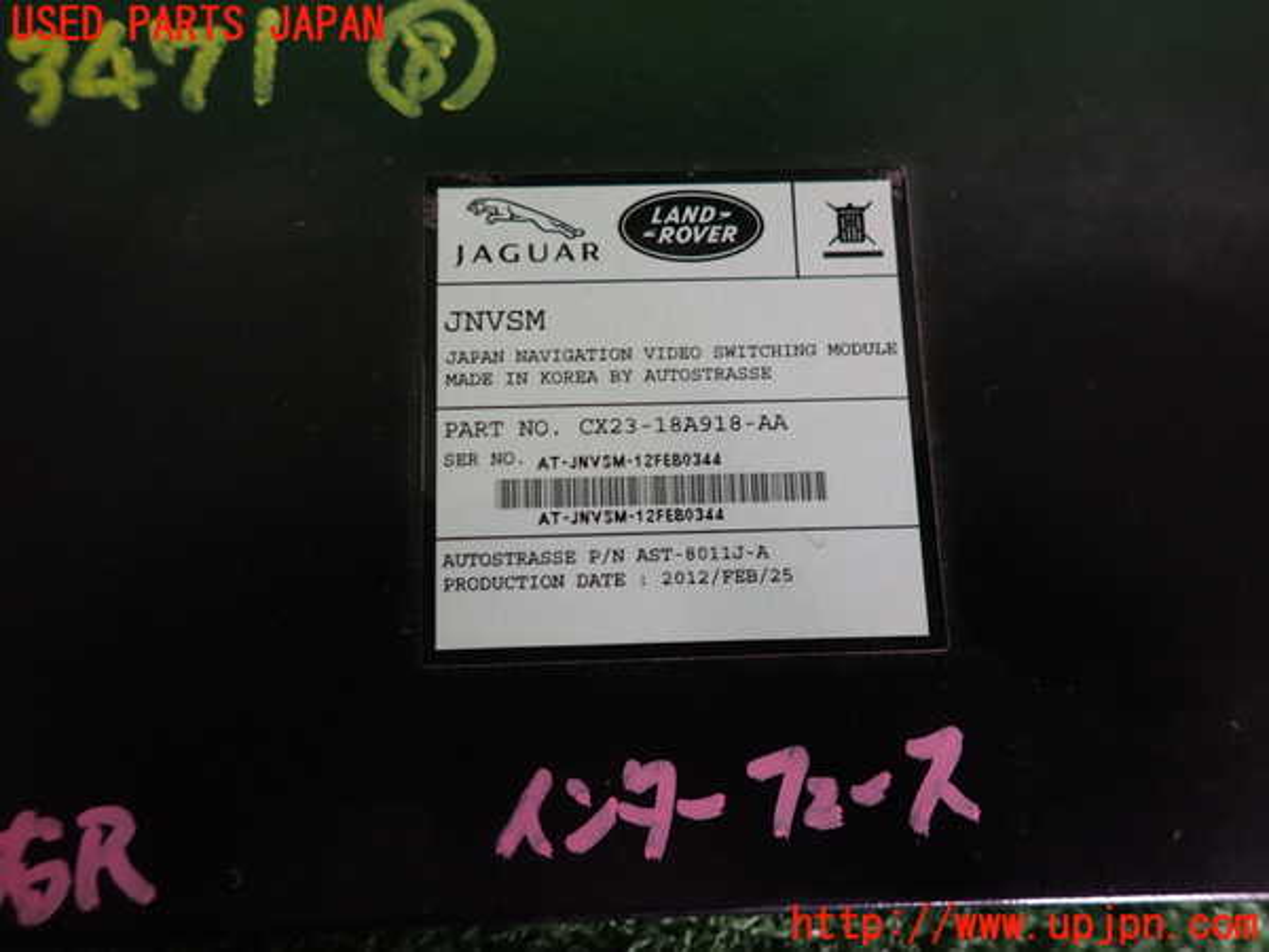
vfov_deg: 54.9
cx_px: 634
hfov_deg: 69.4
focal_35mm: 25
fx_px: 916
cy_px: 476
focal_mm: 4.5
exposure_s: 1/60
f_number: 2
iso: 200
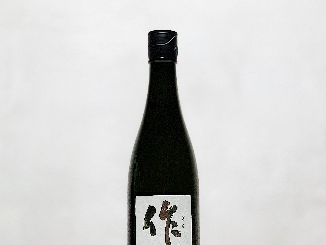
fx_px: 706
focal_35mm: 75
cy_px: 151
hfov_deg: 26.0
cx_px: 160
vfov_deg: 19.6
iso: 80
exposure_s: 1/50
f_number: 2.4
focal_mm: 6
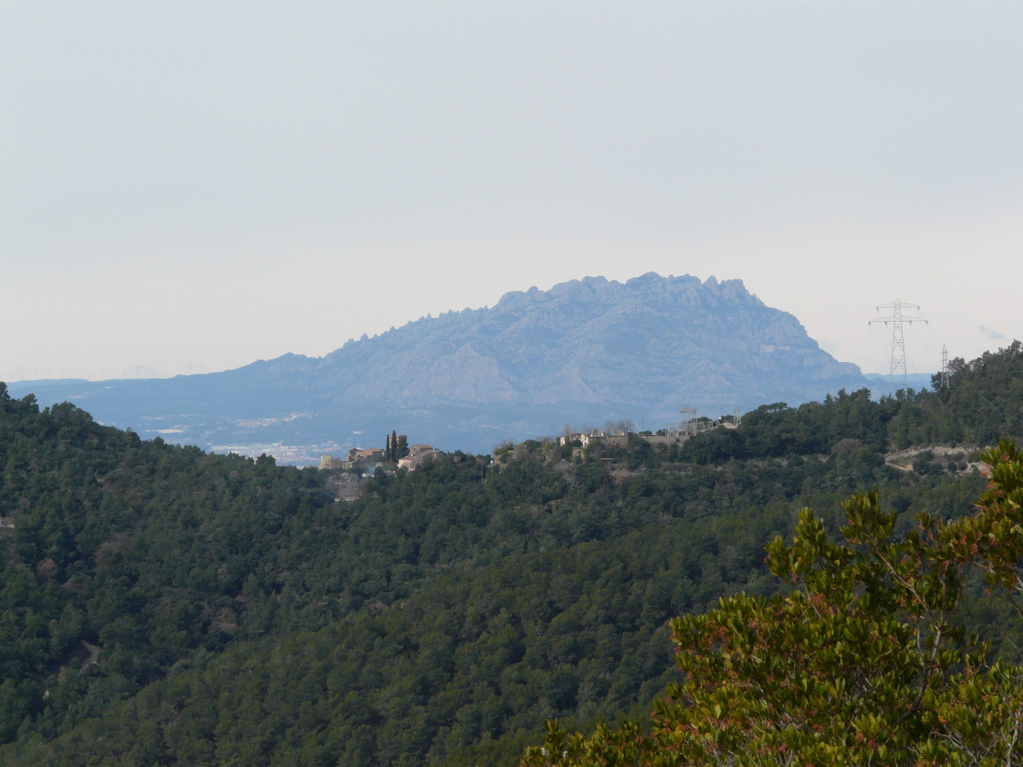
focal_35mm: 179
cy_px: 384
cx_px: 512
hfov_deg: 11.0
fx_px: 5290
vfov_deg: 8.3
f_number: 5.6
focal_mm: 29.4
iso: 100
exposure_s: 1/400
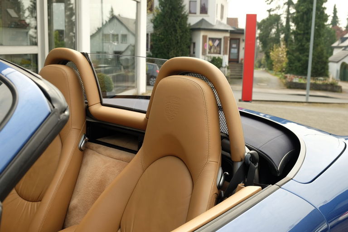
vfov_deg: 31.2
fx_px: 416
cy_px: 116
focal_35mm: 43
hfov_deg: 45.4
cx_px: 174
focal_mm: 28.9
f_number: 5.6
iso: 200
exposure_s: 1/180
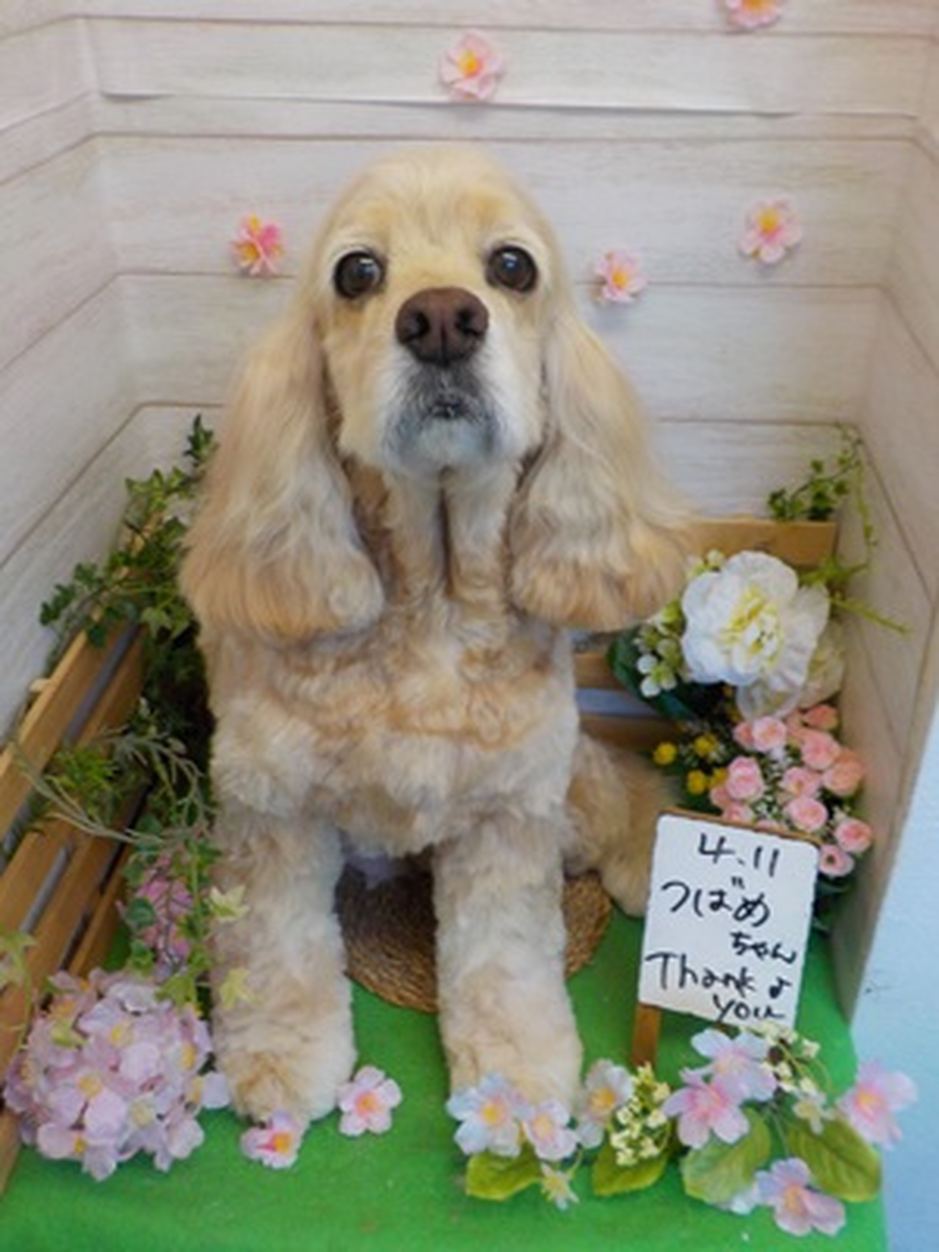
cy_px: 626
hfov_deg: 46.8
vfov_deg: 60.0
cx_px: 470
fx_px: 1085
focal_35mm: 30
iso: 125
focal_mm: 4.1
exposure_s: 1/30
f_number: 3.3
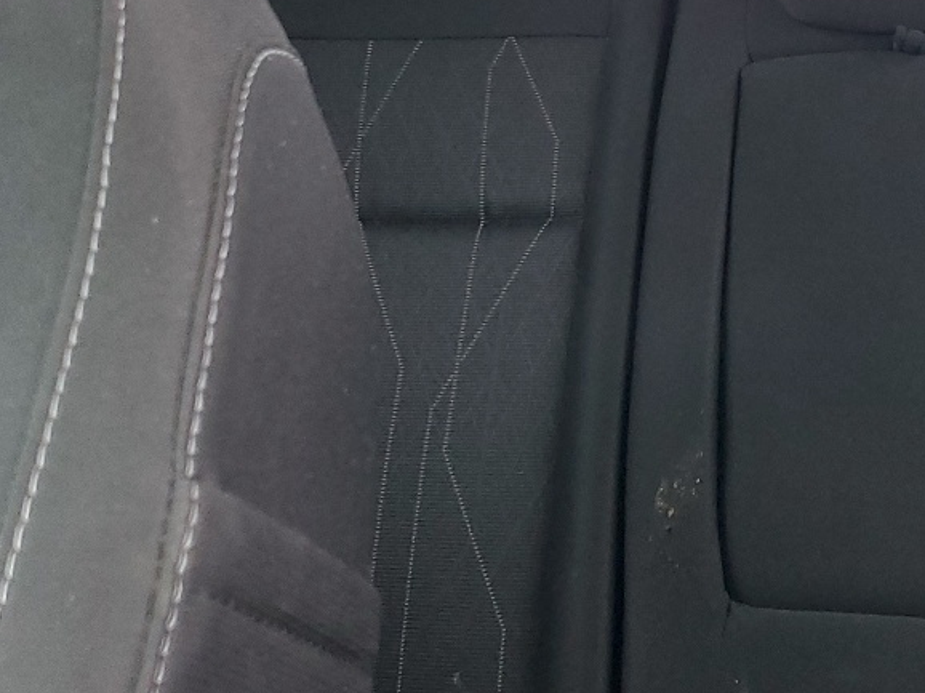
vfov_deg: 20.0
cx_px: 679
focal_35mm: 72
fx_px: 1923
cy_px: 66
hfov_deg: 26.7
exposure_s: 1/60.2
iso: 150
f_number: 1.5
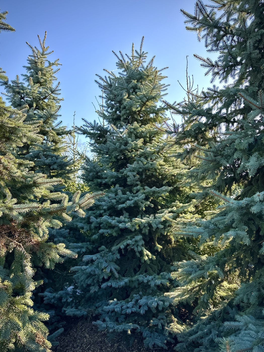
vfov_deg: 71.6
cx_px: 132
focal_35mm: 24
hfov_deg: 56.8
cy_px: 176
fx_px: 244
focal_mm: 6.86
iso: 80
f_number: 1.78
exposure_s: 1/1119
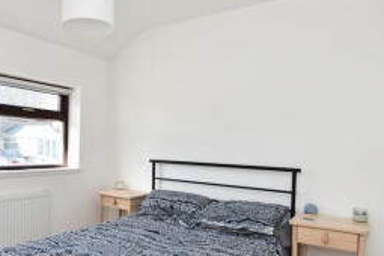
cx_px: 148
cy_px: 147
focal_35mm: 28
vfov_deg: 46.3
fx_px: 299
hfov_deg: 64.7
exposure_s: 1/125
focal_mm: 10
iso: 200
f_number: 5.6
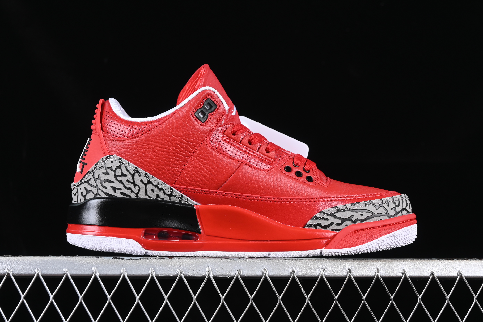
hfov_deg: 27.0
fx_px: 1006
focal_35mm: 75
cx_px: 242
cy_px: 161
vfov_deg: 18.2
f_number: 7.1
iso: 160
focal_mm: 50
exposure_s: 1/80
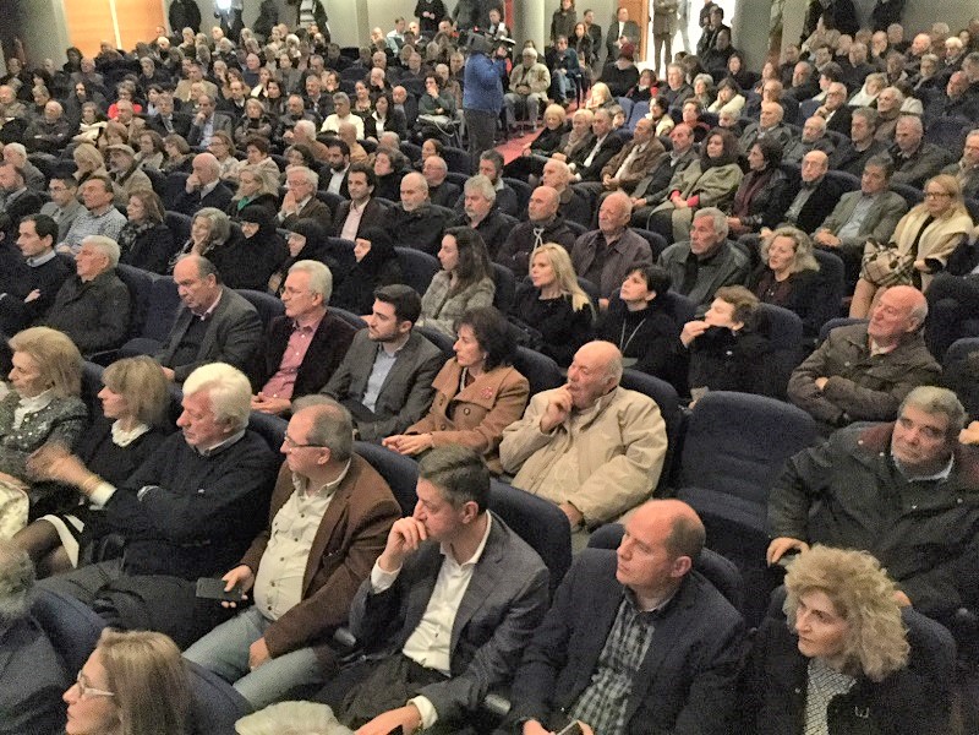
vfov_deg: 45.4
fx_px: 877
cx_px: 490
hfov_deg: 58.4
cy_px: 368
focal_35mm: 31
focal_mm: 3.3
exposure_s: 1/17
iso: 800
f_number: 2.4
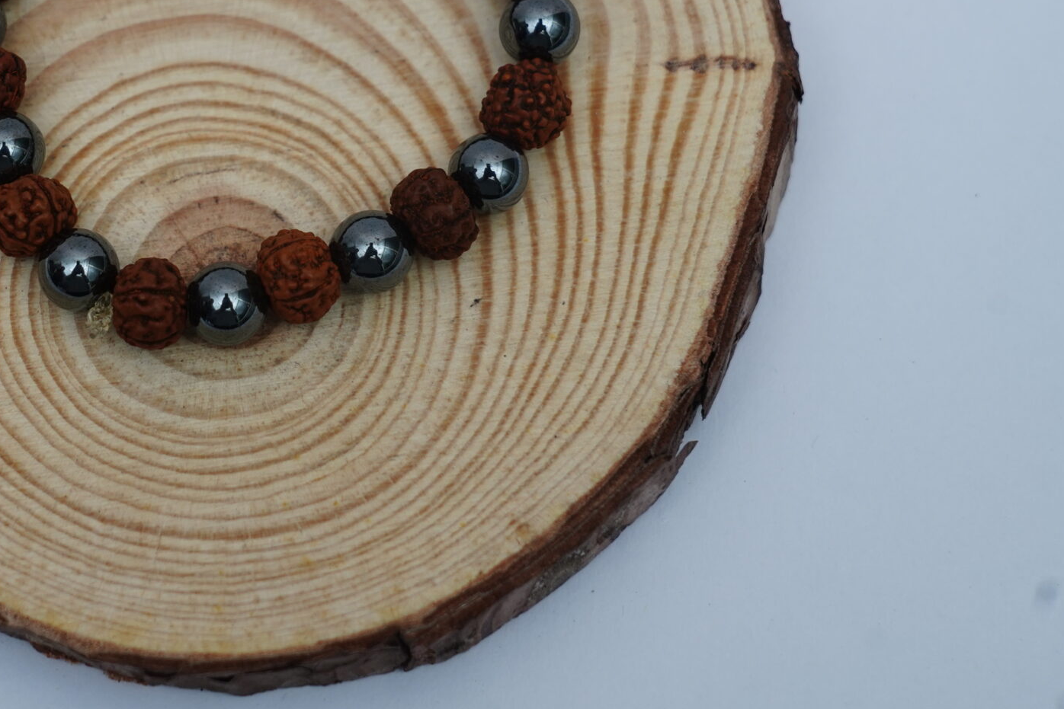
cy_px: 62
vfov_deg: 13.7
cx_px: 237
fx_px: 2926
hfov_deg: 20.4
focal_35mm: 99
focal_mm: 54
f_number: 7.1
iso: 400
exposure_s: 1/125
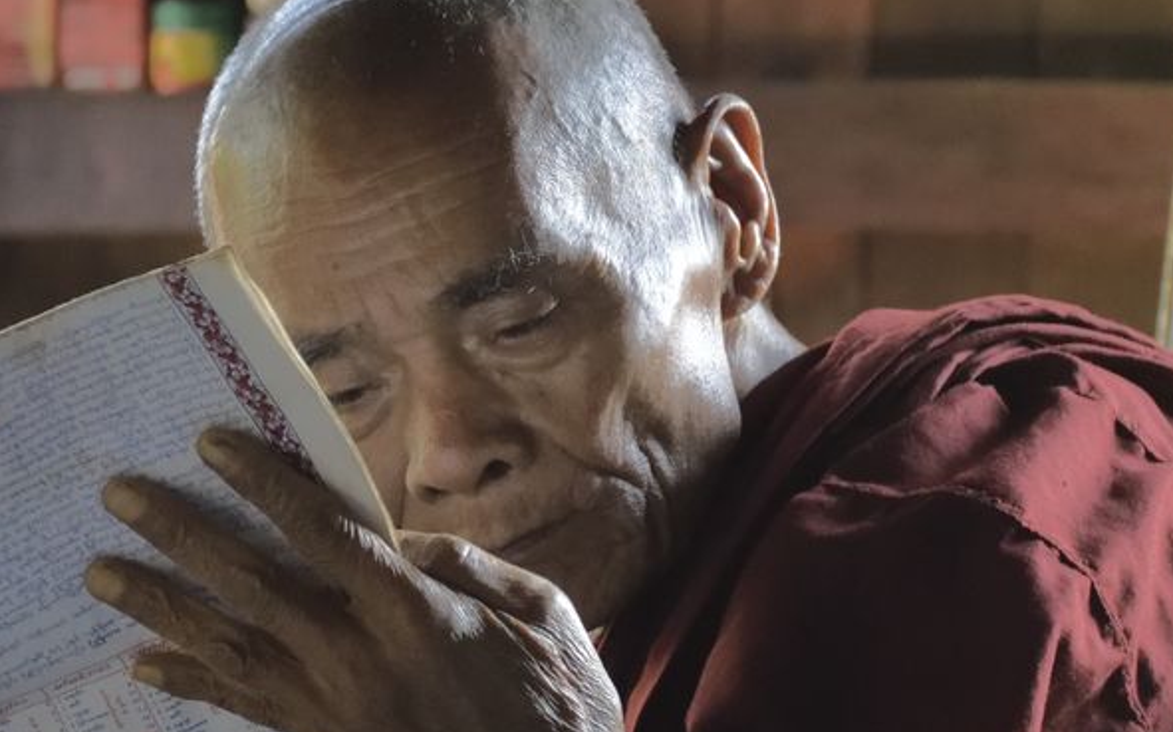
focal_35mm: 342
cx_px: 581
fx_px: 10930
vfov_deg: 3.8
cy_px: 455
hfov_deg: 6.1
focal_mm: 112
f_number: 5.6
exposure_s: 1/125
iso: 1600
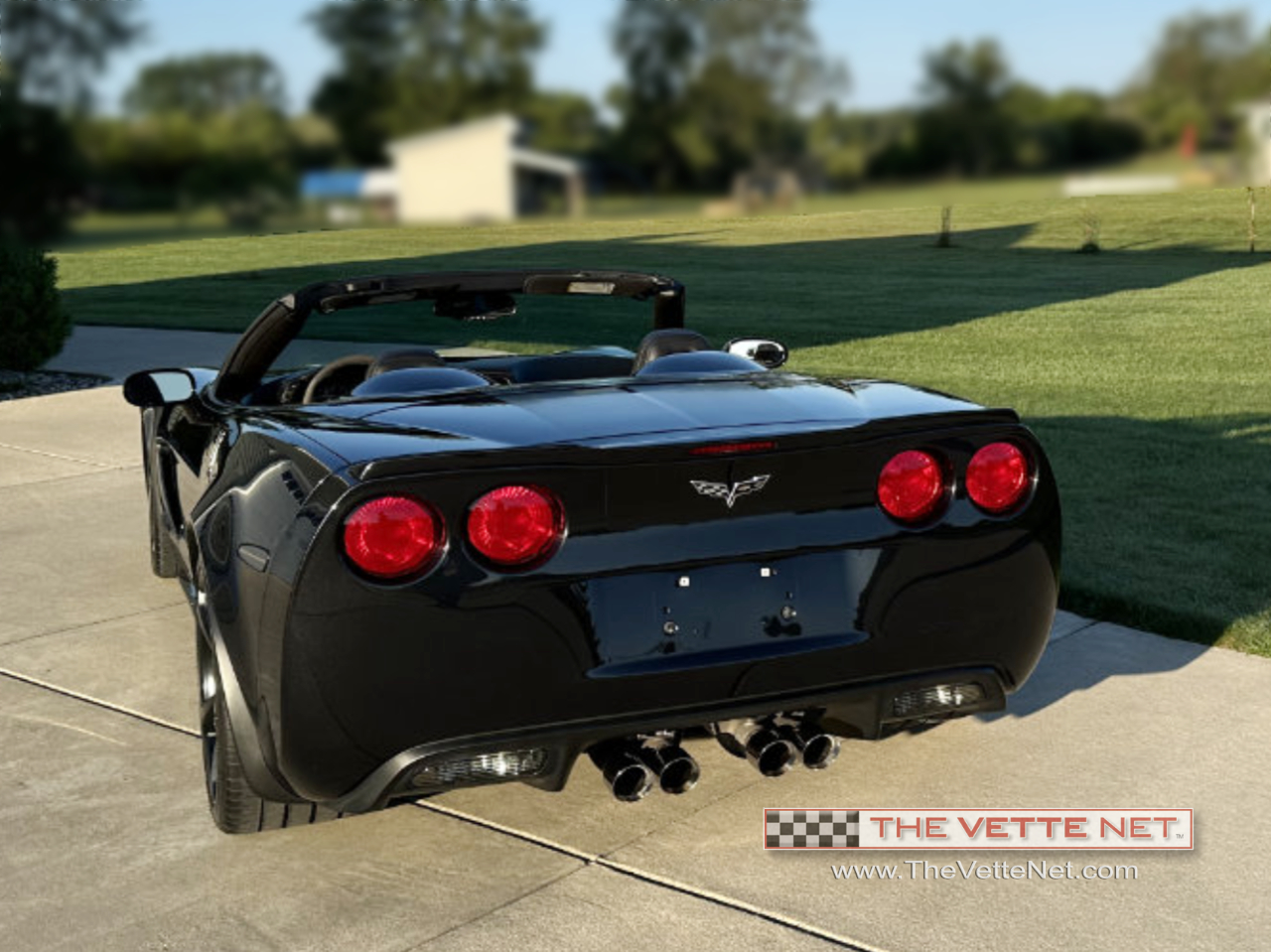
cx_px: 636
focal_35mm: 24
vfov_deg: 56.8
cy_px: 476
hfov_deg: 71.6
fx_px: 881
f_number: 1.8
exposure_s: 1/2591
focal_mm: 6.9
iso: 80
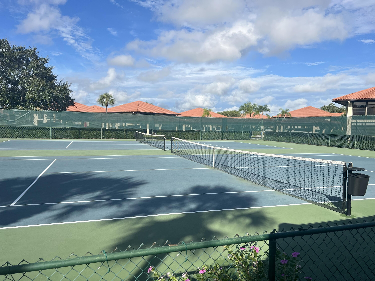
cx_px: 188
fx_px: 282
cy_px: 140
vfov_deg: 53.1
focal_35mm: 26
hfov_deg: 67.3
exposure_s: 1/5587
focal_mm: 5.7
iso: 50
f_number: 1.5
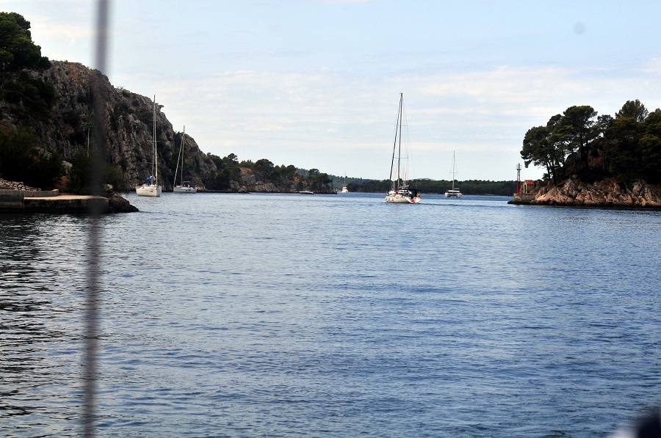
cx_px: 330
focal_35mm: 105
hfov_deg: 19.5
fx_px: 1925
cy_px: 219
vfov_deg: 13.0
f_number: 5.6
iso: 200
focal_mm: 70
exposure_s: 1/1600
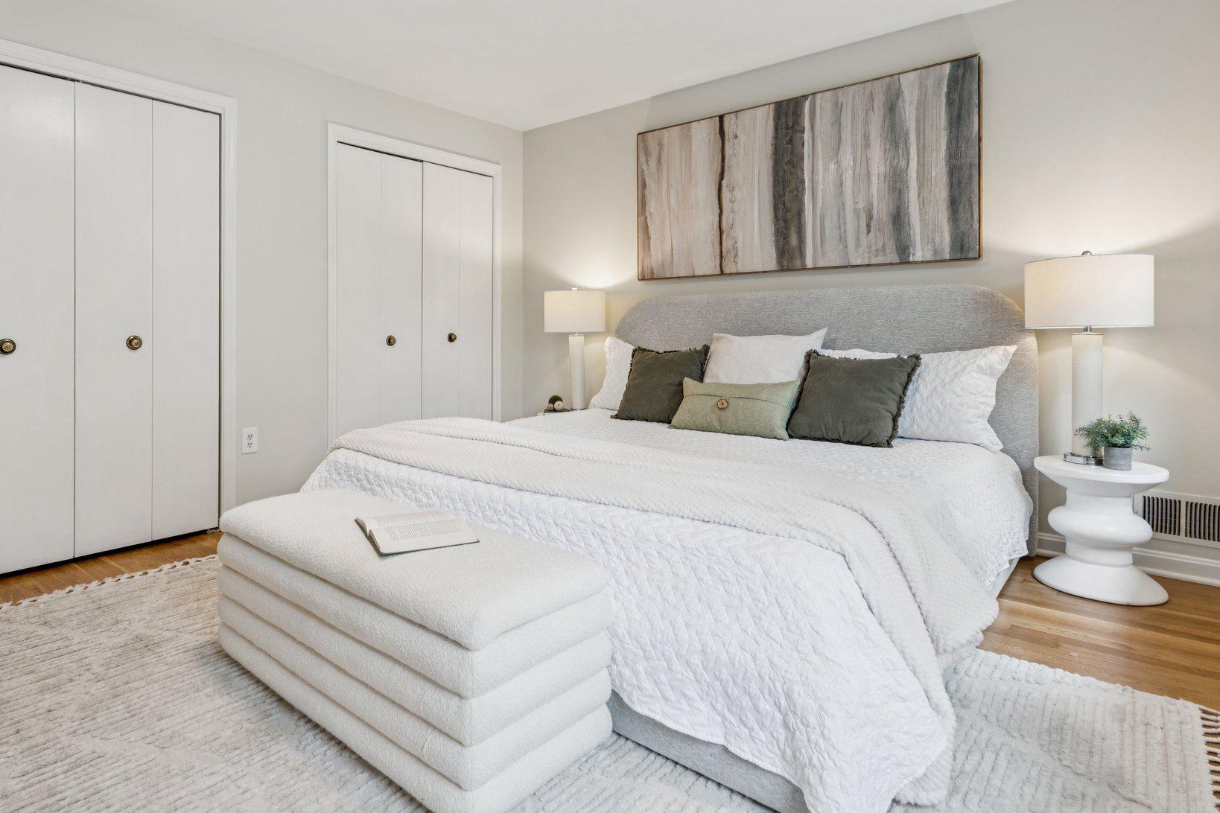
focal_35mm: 20
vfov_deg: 61.6
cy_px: 347
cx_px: 547
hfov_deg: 83.7
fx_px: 678
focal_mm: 16
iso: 200
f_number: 7.1
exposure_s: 1/8
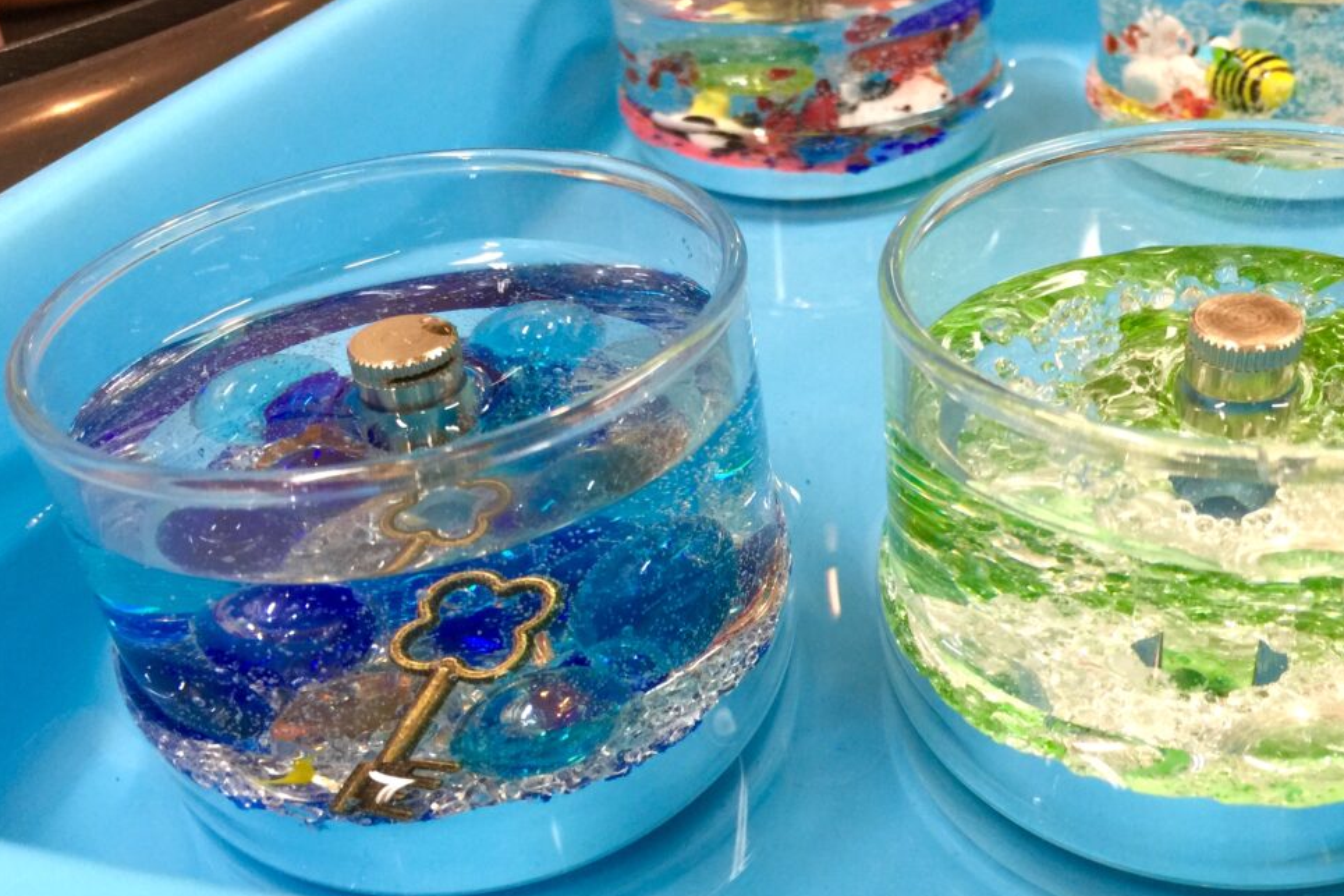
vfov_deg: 33.2
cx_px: 841
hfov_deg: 48.0
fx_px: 1493
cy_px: 571
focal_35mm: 40
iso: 64
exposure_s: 1/33
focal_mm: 4.15
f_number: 2.2
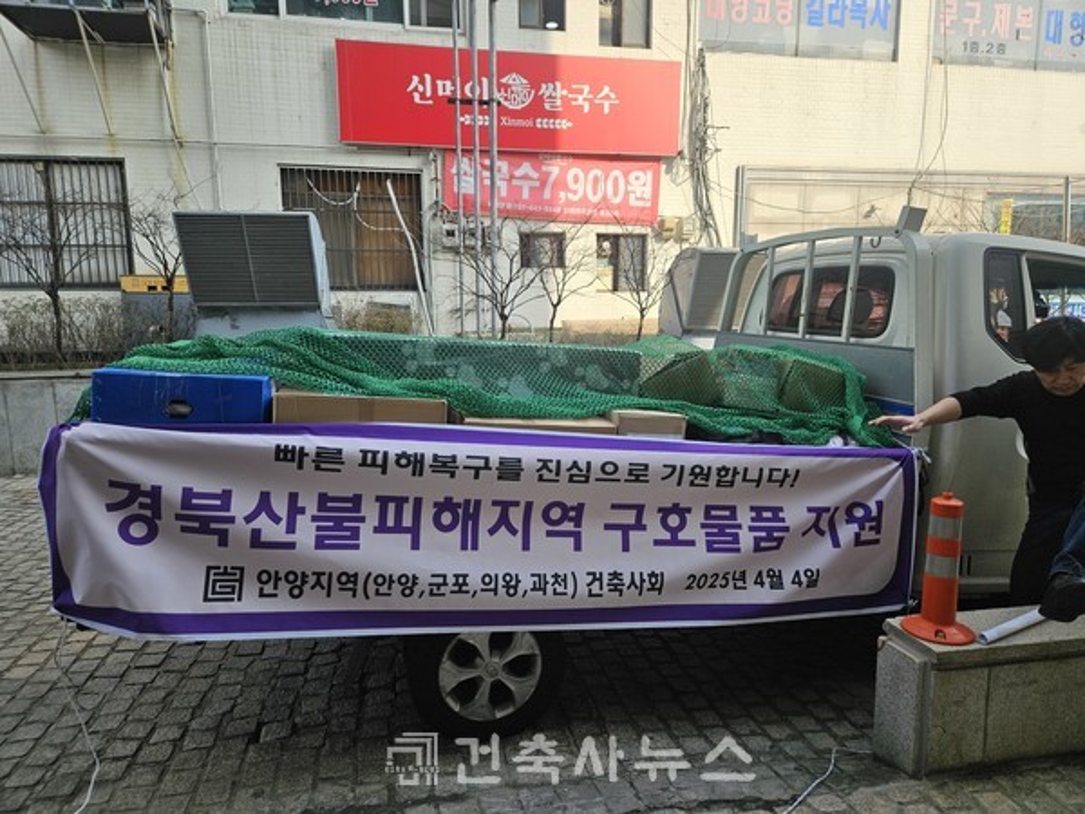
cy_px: 407
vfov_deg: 58.9
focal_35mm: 23
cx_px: 542
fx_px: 721
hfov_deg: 73.9
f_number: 1.8
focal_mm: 5.4
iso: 40
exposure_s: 1/1154
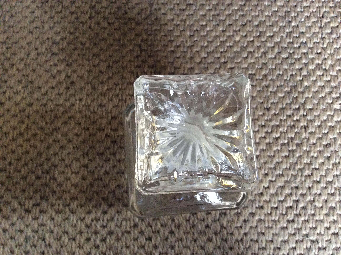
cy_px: 128
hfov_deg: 56.9
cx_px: 170
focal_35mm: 32
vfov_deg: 44.1
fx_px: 315
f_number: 2.4
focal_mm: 3.3
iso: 320
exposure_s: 1/25
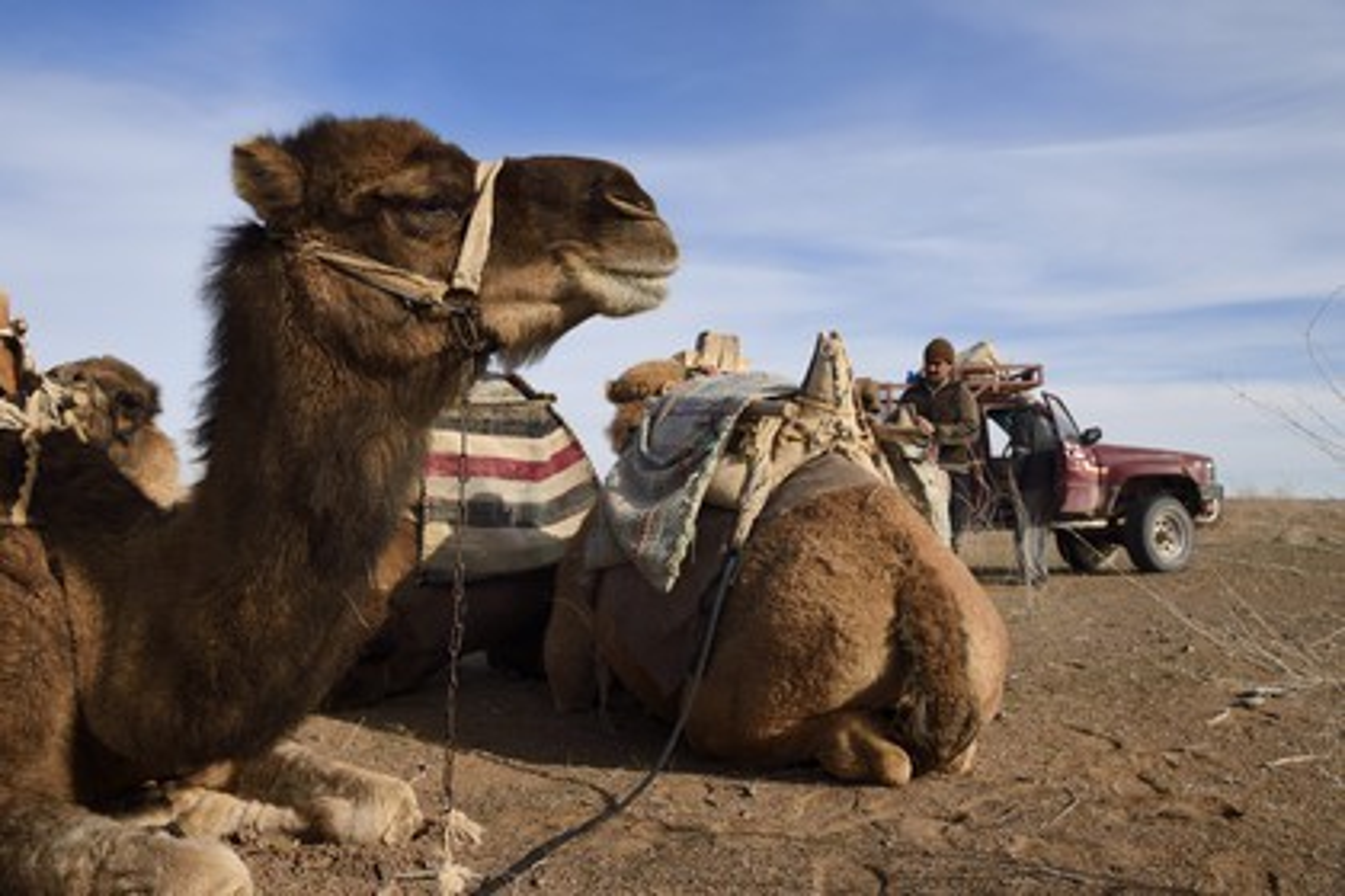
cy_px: 448
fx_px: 1195
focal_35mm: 32
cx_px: 672
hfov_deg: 58.7
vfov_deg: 41.1
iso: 200
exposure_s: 1/250
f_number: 11
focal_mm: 32
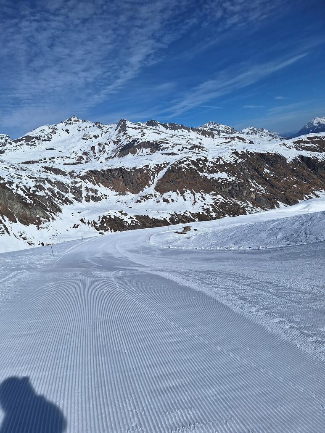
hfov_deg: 58.9
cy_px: 216
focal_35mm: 23
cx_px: 162
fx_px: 288
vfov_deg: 73.9
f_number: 1.8
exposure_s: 1/8264
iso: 40
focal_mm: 5.54
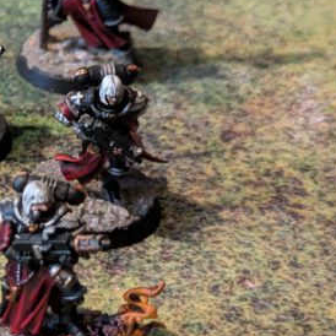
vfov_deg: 14.6
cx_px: -128
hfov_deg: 14.0
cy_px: 143
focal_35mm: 119
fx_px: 1307
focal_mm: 6.81
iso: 1327
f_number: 1.85
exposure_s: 1/25
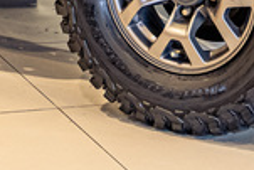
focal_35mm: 226
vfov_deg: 5.8
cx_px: 78
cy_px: -279
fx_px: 1599
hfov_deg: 9.1
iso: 1000
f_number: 4
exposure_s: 1/125
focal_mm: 33.5
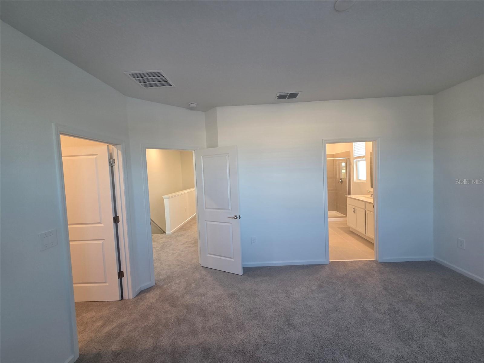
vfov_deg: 89.9
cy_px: 182
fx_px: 182
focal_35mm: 13
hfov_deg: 106.2
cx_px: 242
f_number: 2.2
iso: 160
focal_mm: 2.2
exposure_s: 1/60
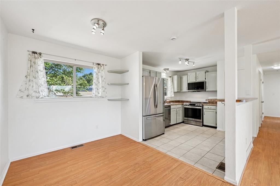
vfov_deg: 77.3
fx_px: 117
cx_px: 140
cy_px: 93
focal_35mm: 15
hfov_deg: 100.4
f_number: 11
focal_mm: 15
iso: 100
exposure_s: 1/4
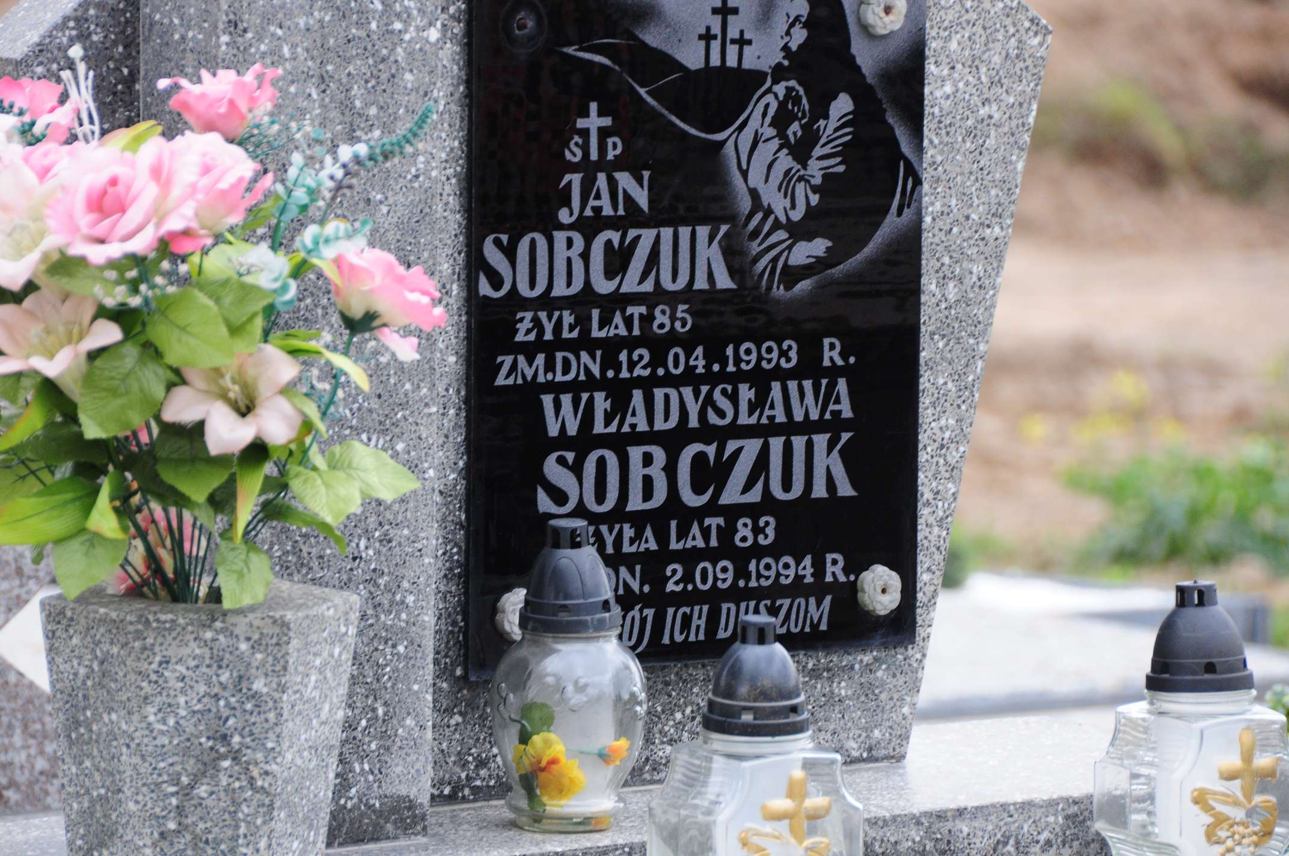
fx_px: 8046
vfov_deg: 6.1
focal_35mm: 225
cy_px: 428
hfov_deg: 9.2
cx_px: 644
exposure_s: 1/160
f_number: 7.1
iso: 640
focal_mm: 150
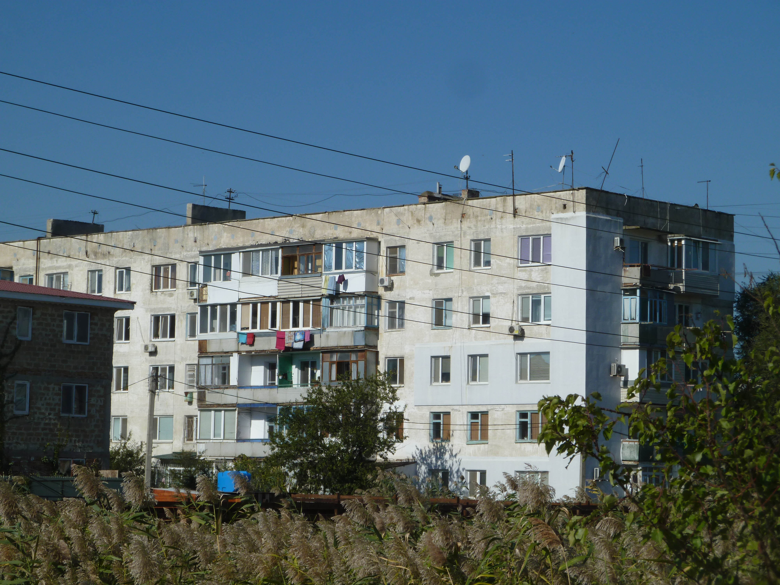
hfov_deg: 18.9
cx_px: 390
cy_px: 292
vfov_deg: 14.2
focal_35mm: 104
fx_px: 2343
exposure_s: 1/1000
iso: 80
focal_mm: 17
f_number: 5.6
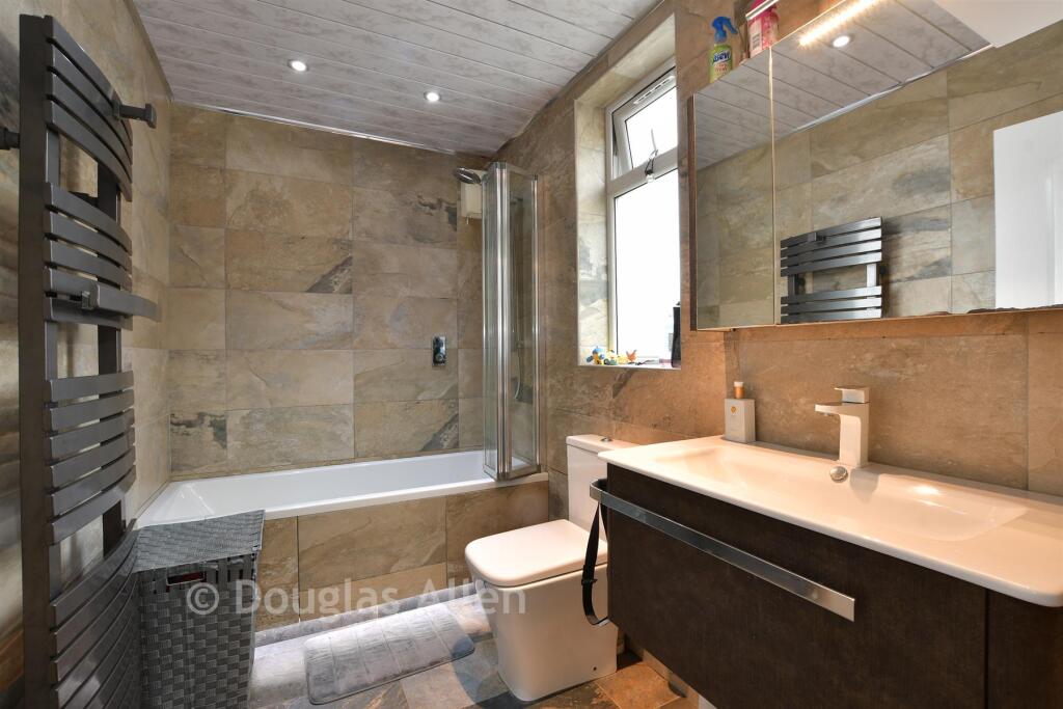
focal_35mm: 15
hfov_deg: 100.4
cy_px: 354
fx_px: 443
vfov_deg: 77.3
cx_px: 532
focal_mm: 10
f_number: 8
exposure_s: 1/1.3
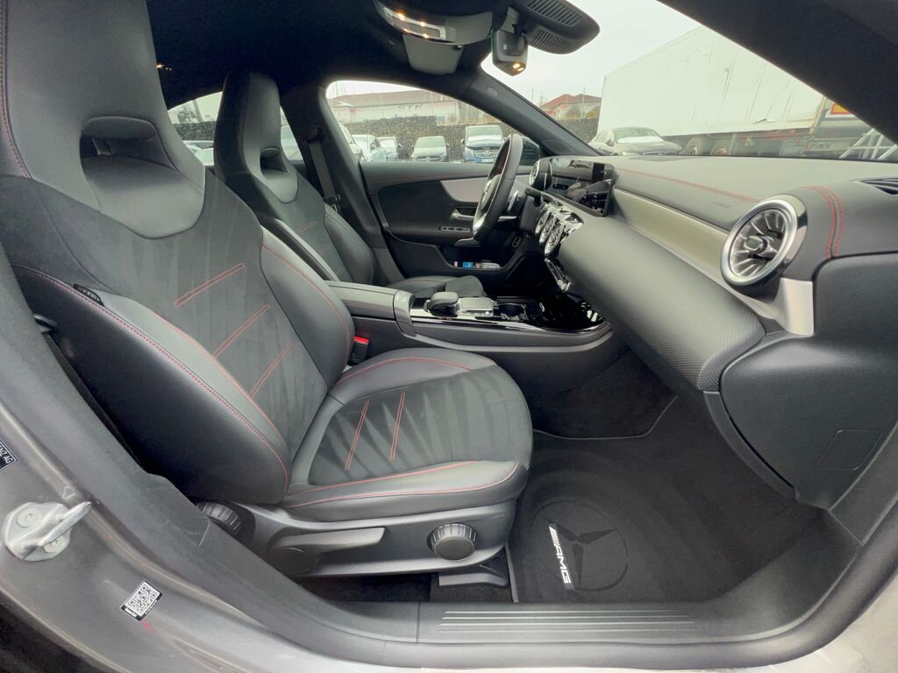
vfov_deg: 89.9
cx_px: 449
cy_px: 336
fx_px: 337
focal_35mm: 13
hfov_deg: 106.2
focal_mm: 1.57
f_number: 1.8
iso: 80
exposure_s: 1/51
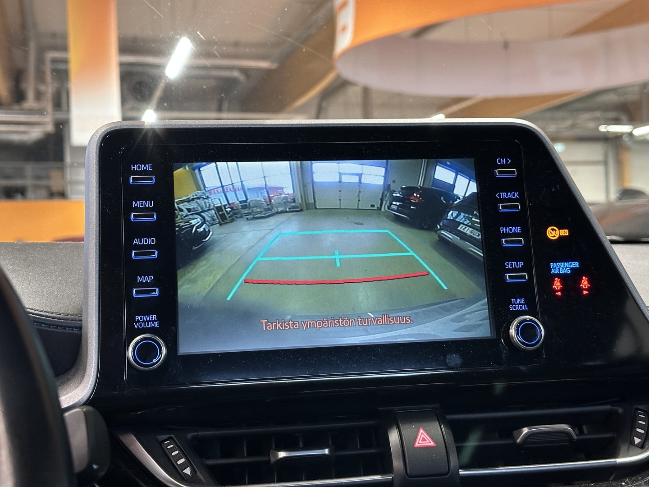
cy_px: 244
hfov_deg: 39.7
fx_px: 900
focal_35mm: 48
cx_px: 324
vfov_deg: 30.3
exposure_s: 1/33
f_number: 1.78
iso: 250
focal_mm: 6.86
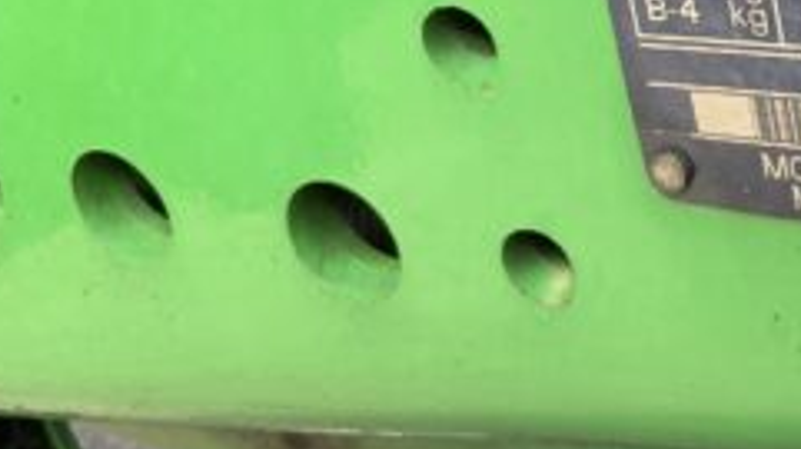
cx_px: 907
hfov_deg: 23.6
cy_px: -73
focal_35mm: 84
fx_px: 1782
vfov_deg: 14.0
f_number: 1.8
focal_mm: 3
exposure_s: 1/122
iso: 32
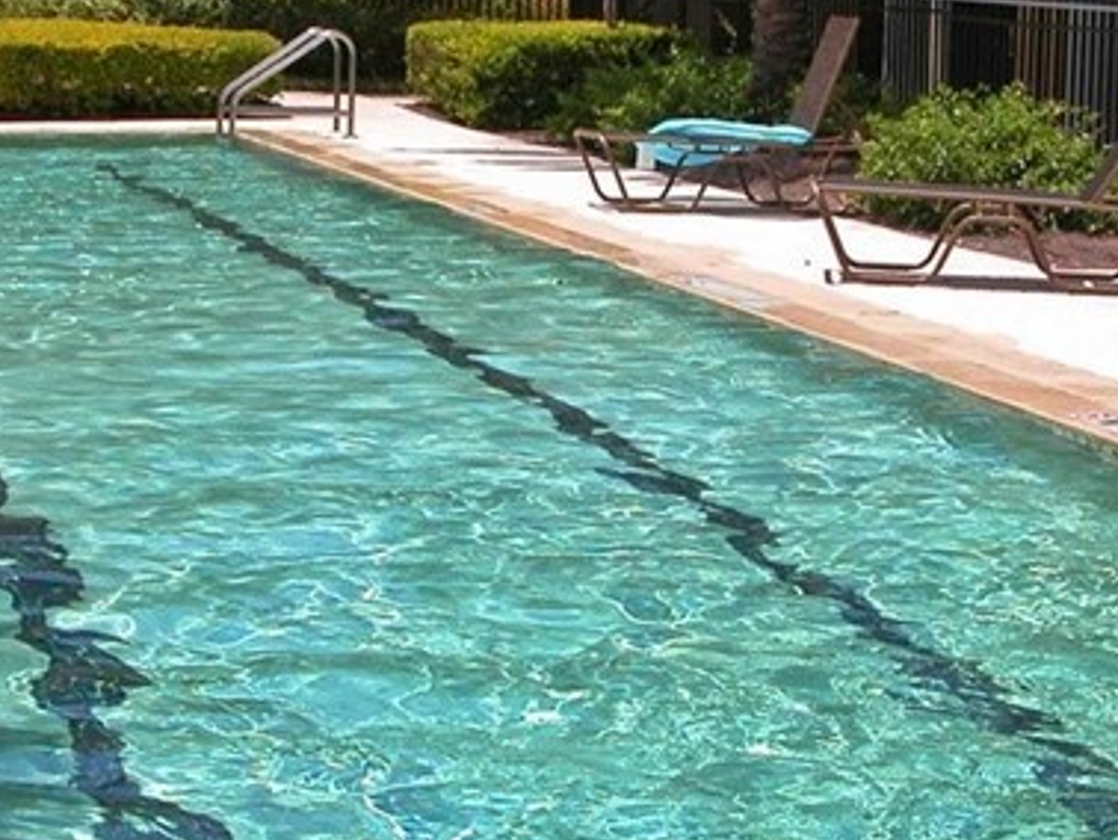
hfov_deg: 21.3
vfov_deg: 16.1
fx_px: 2973
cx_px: 453
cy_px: 316
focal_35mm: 92
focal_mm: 8.9
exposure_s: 1/697
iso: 100
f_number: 5.6
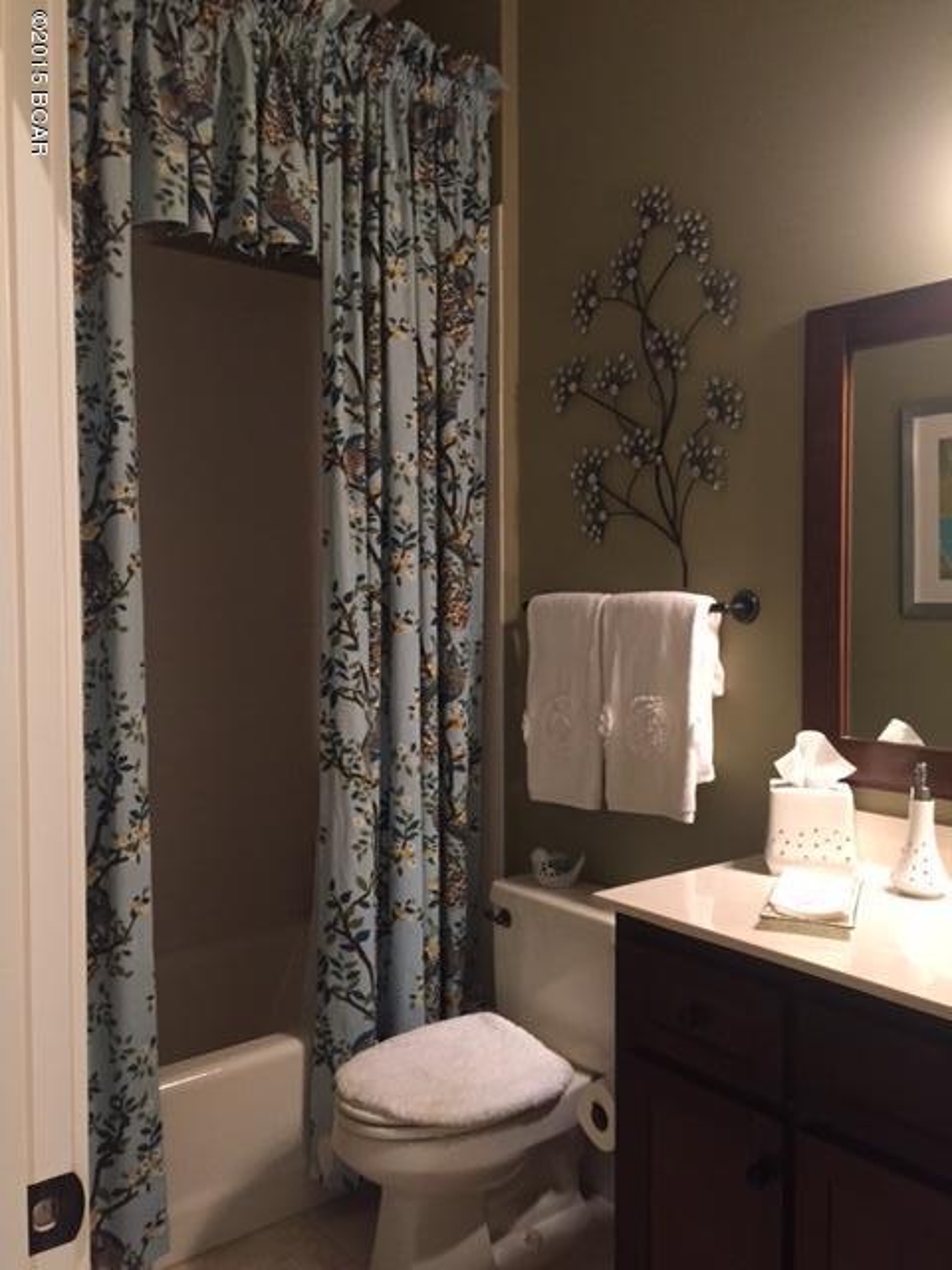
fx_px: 1063
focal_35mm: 29
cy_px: 635
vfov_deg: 61.7
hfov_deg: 48.2
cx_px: 476
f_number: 2.2
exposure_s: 1/30
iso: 200
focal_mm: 4.15
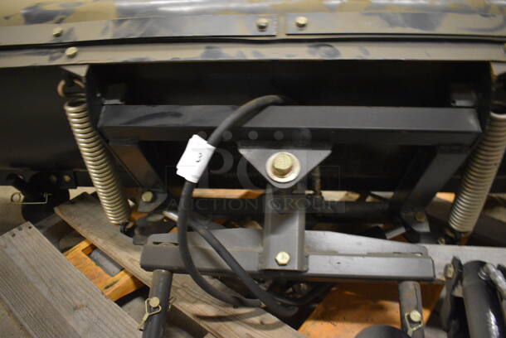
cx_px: 253
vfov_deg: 48.0
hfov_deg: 67.3
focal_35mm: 27
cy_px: 169
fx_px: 380
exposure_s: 1/30
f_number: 3.5
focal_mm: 18
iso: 3200
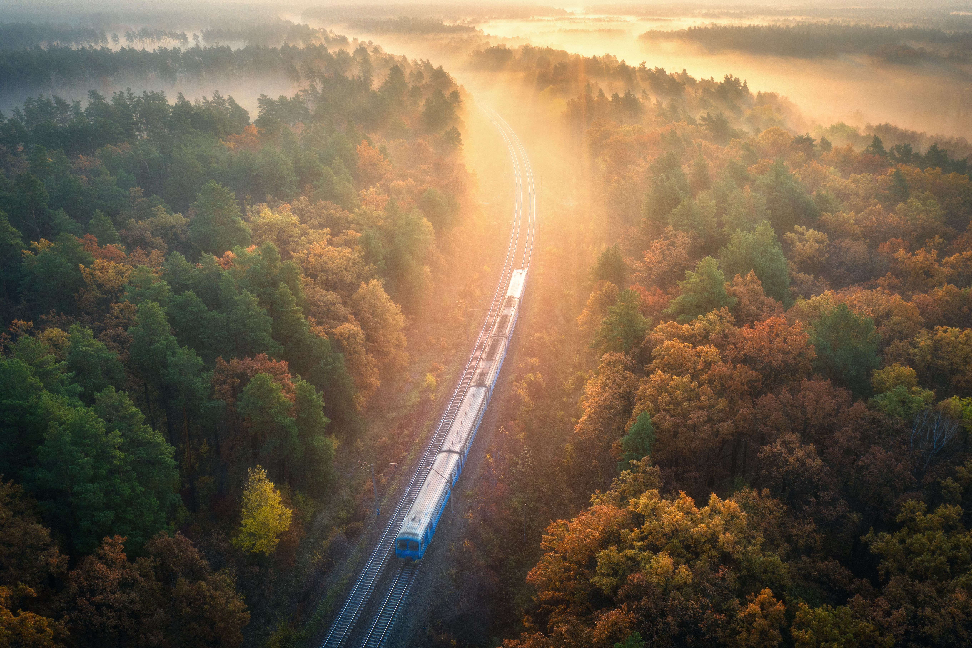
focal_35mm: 28
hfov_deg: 65.5
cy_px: 324
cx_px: 486
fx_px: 756
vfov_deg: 46.4
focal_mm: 10.26
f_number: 4.5
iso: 100
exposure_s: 1/100
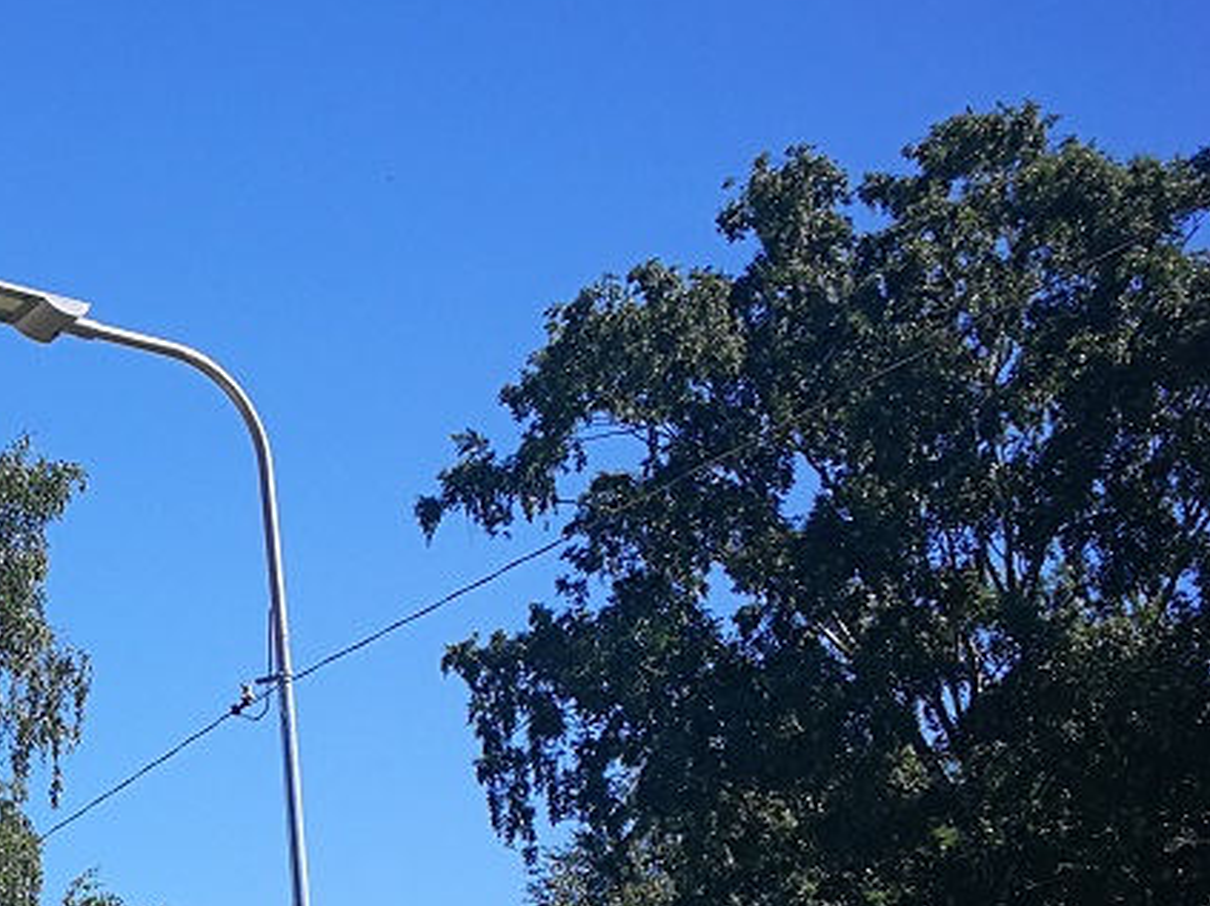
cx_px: -418
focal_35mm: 74
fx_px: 2586
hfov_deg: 23.0
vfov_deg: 18.9
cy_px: 1060
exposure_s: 1/875
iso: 50
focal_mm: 3.95
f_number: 2.2
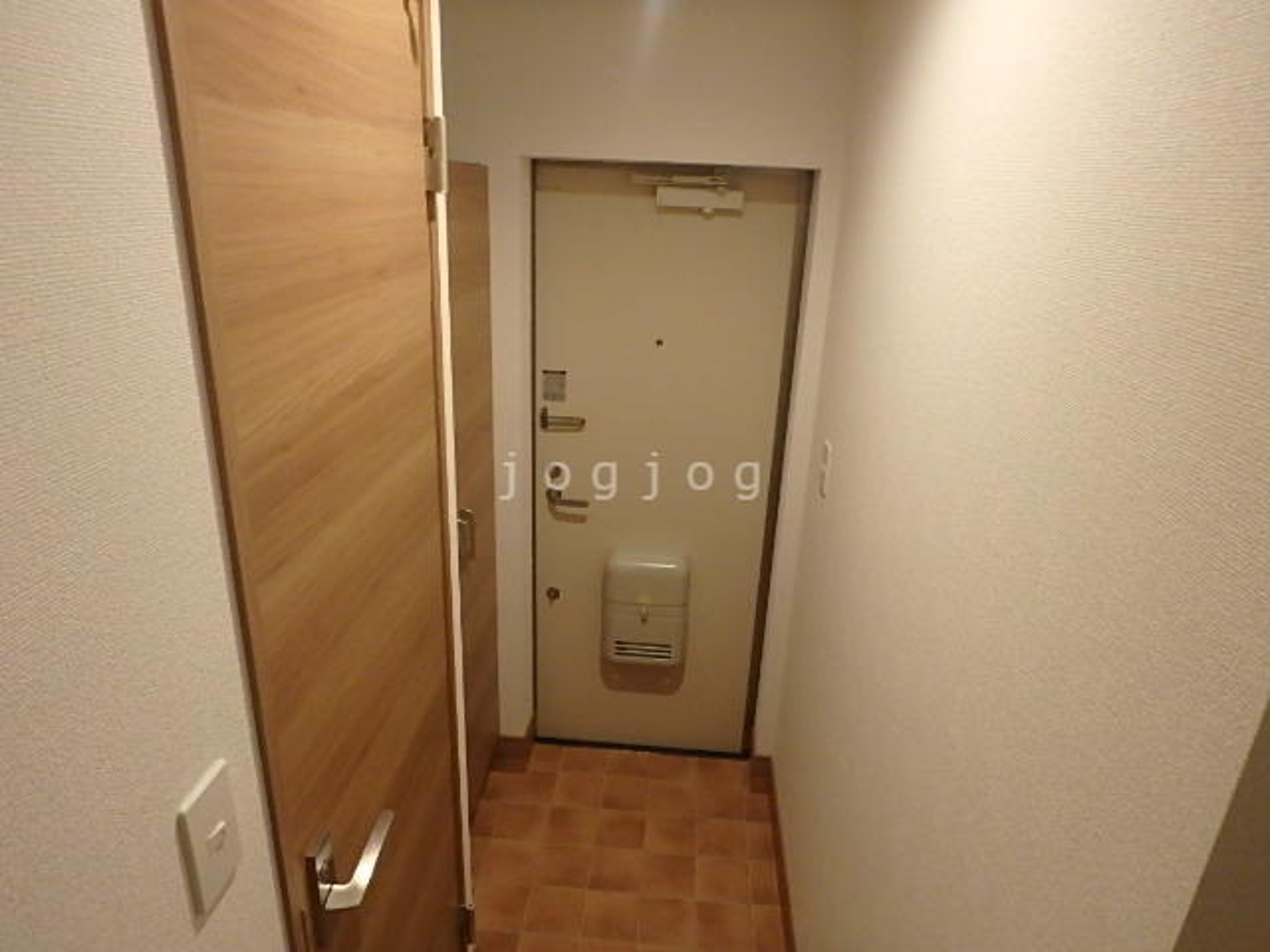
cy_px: 476
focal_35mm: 21
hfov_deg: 79.0
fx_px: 770
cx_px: 635
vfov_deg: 63.4
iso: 640
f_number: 3.5
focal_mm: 3.7
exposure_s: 1/30
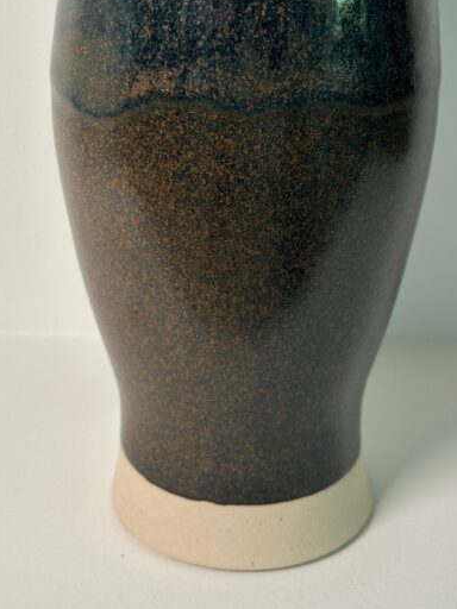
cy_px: 212
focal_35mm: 75
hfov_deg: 19.6
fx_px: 1320
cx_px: 211
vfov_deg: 25.9
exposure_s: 1/128
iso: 80
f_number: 1.78
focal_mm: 6.86
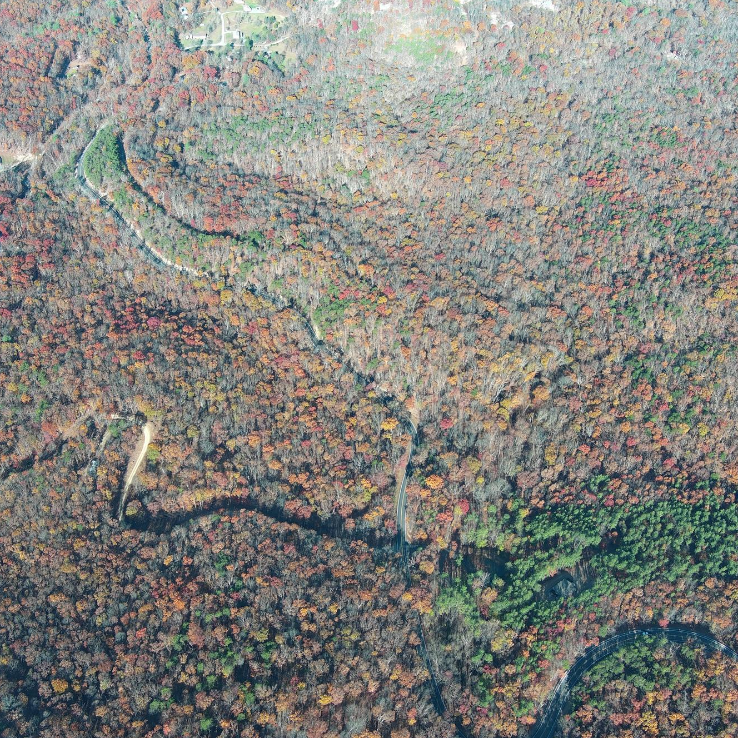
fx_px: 917
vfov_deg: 43.9
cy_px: 363
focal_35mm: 38
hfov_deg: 43.7
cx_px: 305
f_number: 2.8
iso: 100
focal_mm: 10.57
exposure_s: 1/379
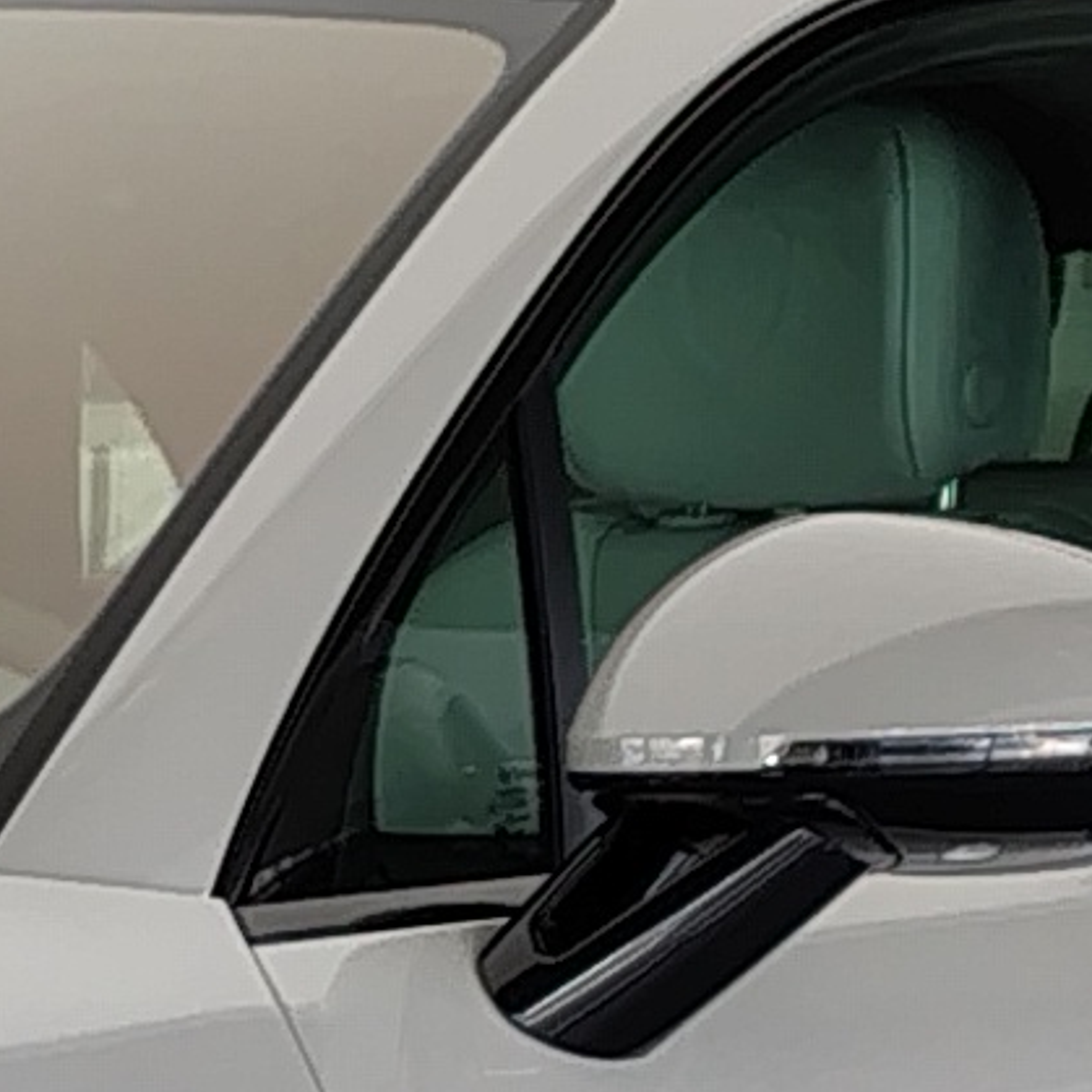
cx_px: -1410
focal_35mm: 216
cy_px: 1071
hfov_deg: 7.6
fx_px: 7709
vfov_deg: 8.1
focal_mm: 4.71
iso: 270
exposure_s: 1/100
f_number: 1.7
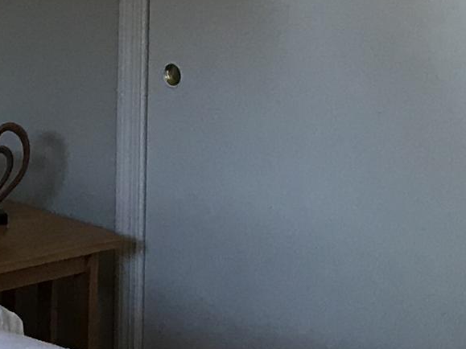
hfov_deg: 13.1
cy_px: -146
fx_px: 1952
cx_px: -155
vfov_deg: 10.0
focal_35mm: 145
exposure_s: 1/24
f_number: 1.8
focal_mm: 3.99
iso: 40
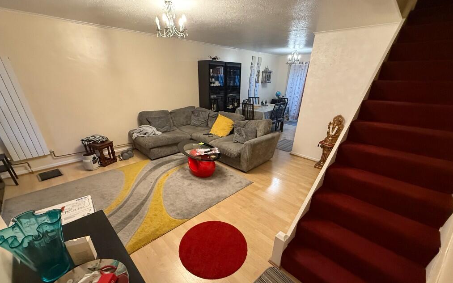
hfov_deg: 101.5
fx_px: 185
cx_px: 225
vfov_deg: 74.4
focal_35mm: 15
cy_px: 162
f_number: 2.2
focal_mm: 2.22
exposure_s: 1/50
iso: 640
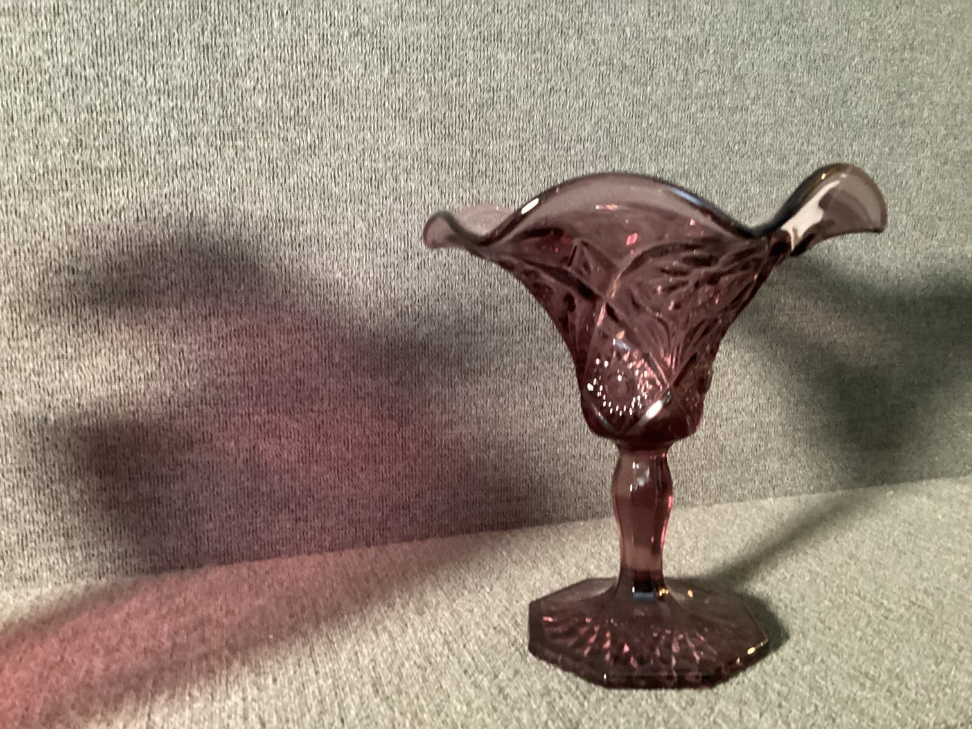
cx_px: 486
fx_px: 871
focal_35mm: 31
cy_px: 364
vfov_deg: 45.4
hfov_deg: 58.3
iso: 800
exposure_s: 1/24
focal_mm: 3.3
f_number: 2.4
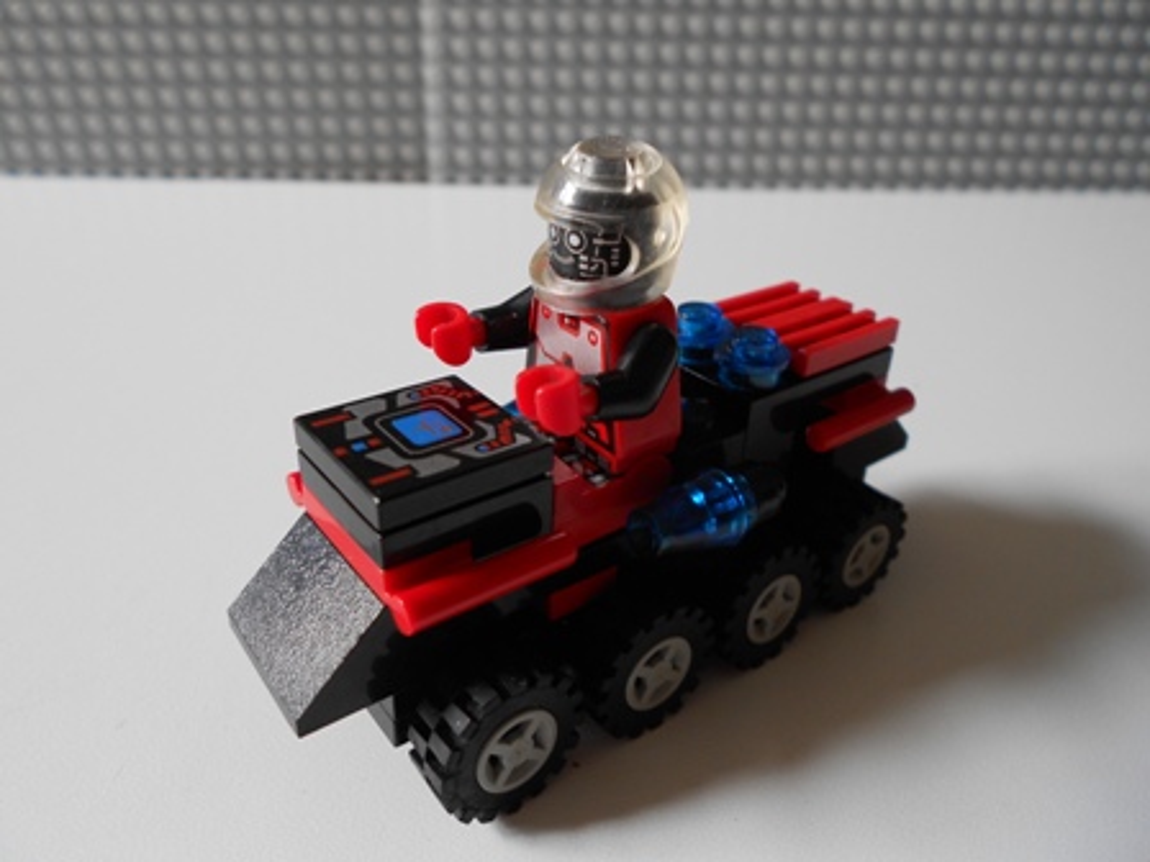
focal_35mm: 26
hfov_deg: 67.3
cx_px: 575
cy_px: 431
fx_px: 864
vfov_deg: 53.1
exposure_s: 1/30
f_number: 3.2
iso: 80
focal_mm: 4.6
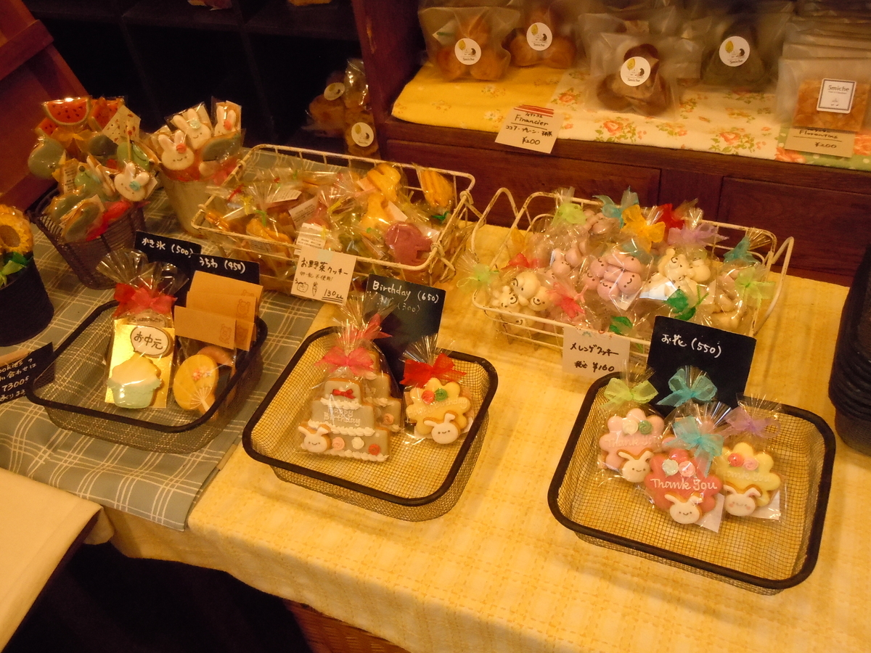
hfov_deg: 55.4
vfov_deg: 42.9
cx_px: 436
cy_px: 326
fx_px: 830
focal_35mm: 33
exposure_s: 1/60
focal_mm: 5.9
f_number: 4
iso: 800
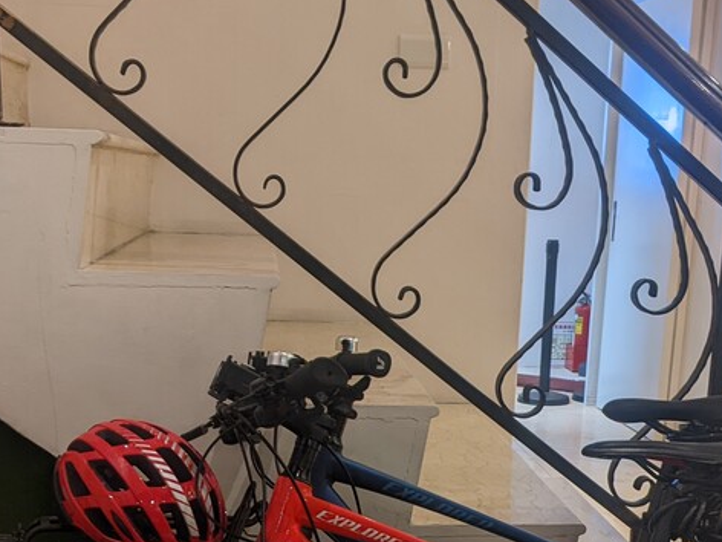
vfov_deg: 23.0
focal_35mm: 61
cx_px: 386
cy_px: 553
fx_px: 1272
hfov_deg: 31.7
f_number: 1.8
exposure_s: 1/24
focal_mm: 4.44
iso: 86
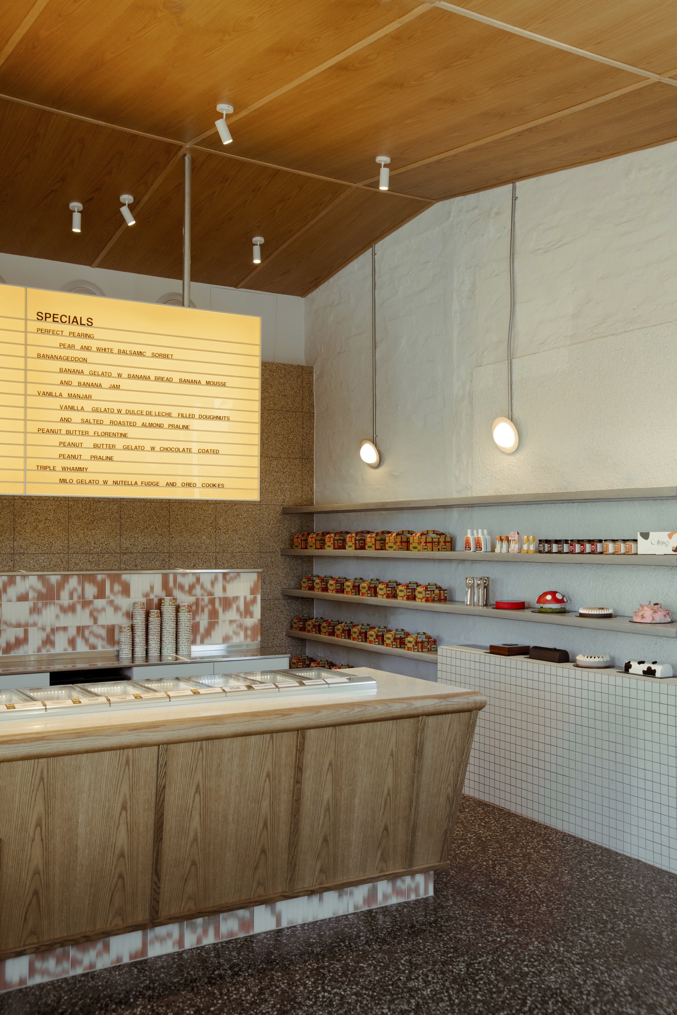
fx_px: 987
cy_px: 508
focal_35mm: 35
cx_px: 338
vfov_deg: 54.4
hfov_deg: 37.8
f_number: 8
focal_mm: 35
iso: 640
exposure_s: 1/60
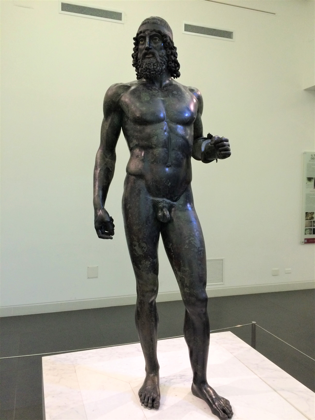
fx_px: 352
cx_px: 158
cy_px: 210
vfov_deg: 61.7
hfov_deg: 48.2
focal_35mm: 29
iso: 200
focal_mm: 4.15
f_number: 2.2
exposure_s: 1/30
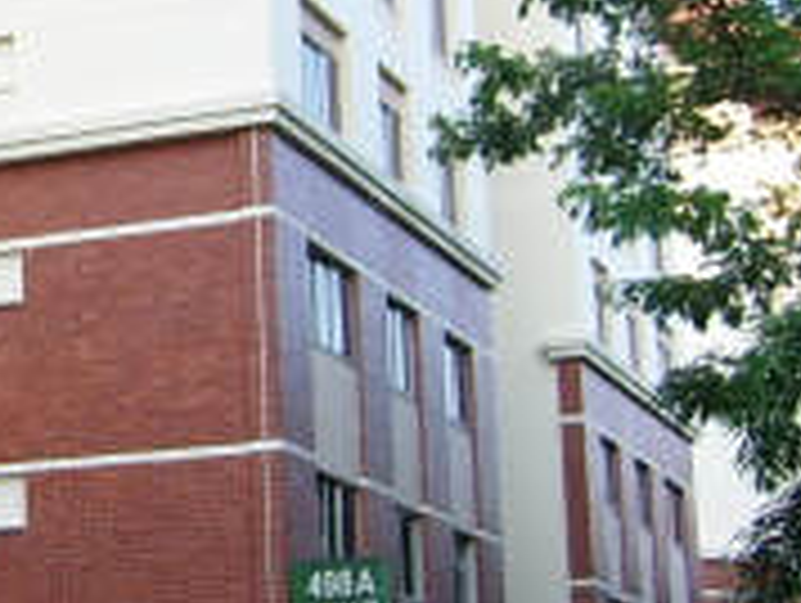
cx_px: -194
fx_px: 2502
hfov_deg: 17.3
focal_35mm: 108
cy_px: 202
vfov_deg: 13.7
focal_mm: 5.95
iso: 50
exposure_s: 1/148
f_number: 2.8
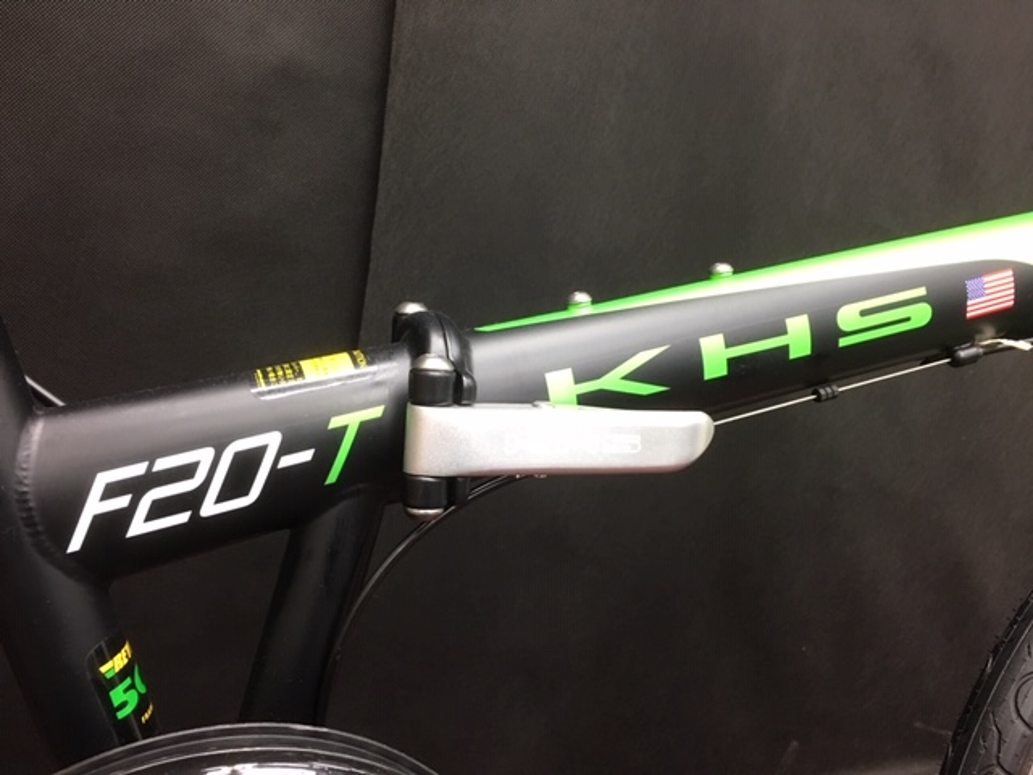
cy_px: 388
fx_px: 865
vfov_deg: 48.2
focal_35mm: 29
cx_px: 516
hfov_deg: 61.7
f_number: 2.2
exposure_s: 1/30
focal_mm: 4.15
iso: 125
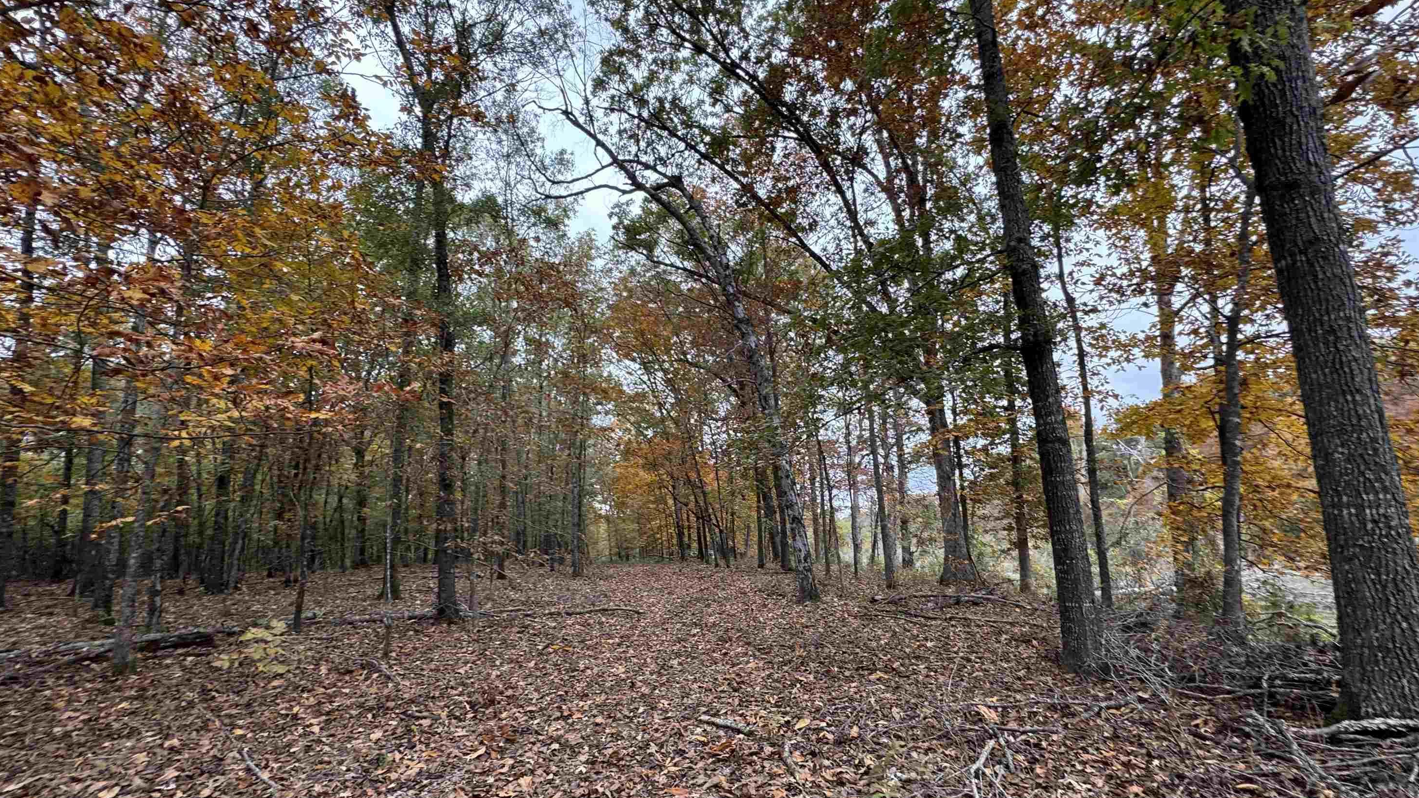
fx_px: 602
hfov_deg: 99.4
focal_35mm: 16
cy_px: 463
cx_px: 719
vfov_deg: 66.7
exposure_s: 1/99
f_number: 2.2
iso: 64
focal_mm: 2.22
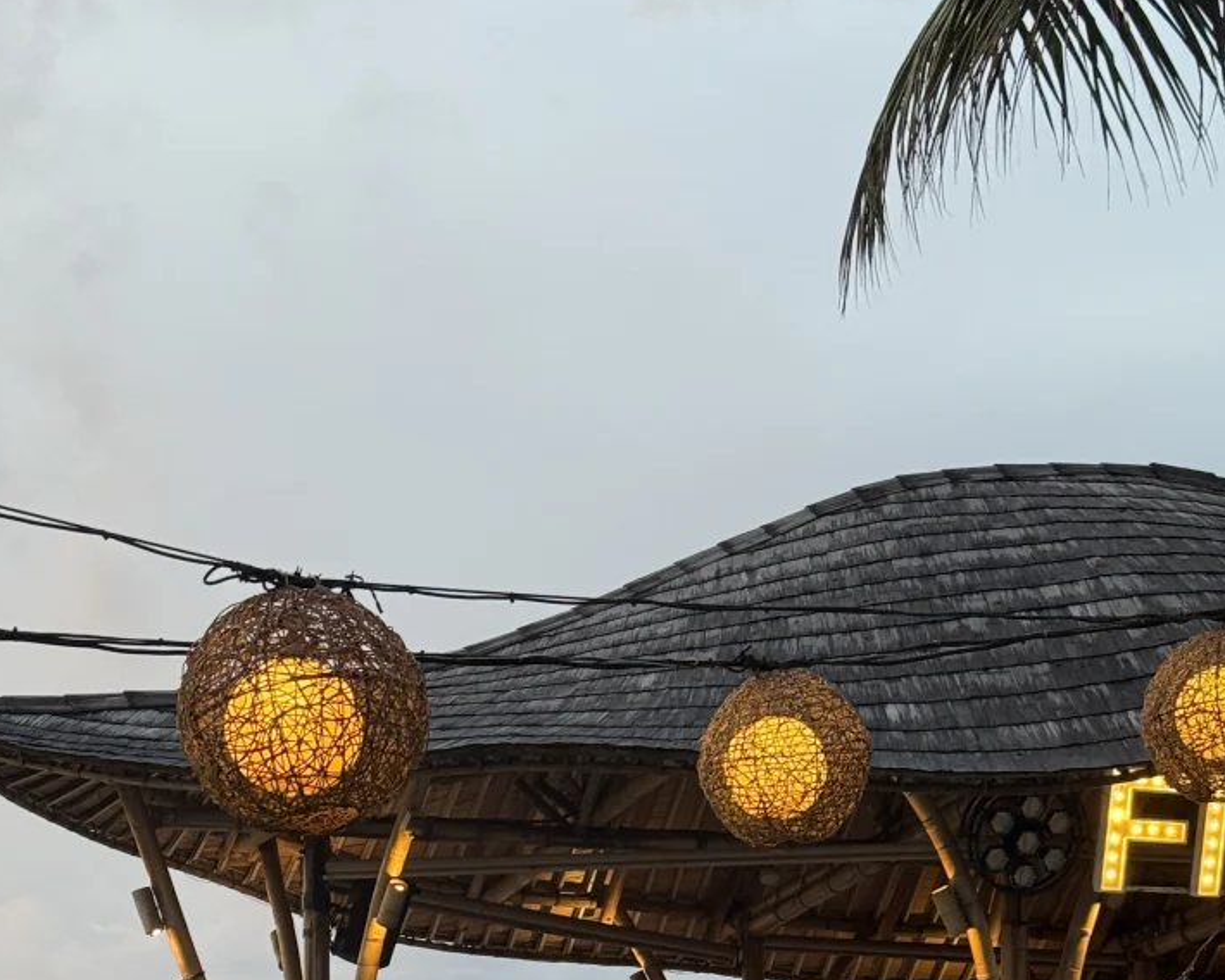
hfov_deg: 20.1
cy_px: 1137
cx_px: 728
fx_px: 3444
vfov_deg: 15.7
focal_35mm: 95
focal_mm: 6.76
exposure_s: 1/50
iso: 80
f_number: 1.78
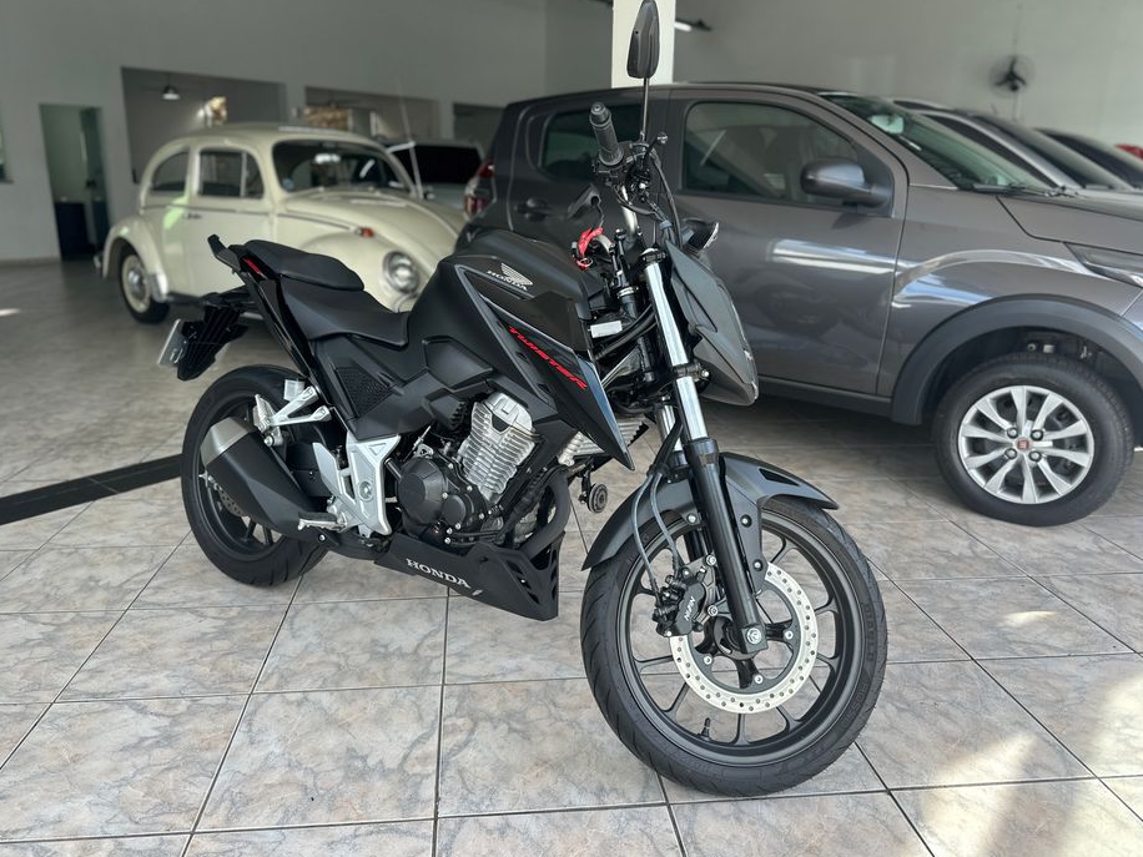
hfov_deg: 69.4
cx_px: 552
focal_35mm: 25
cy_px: 413
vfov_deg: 54.9
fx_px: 825
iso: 80
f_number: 1.78
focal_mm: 6.86
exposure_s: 1/389
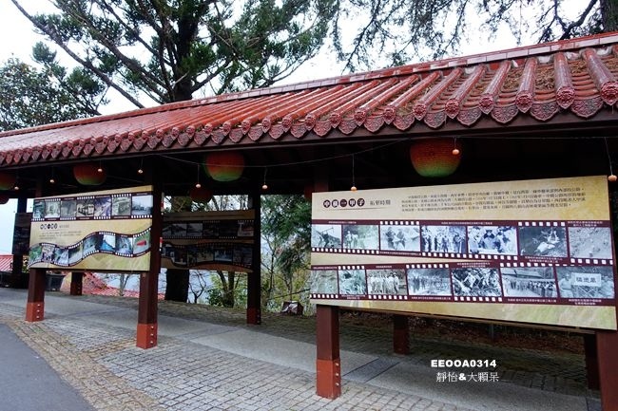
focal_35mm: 24
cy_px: 206
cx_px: 309
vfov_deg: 53.1
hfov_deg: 73.8
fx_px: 412
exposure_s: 1/50
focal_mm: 8.8
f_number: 2.8
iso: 125
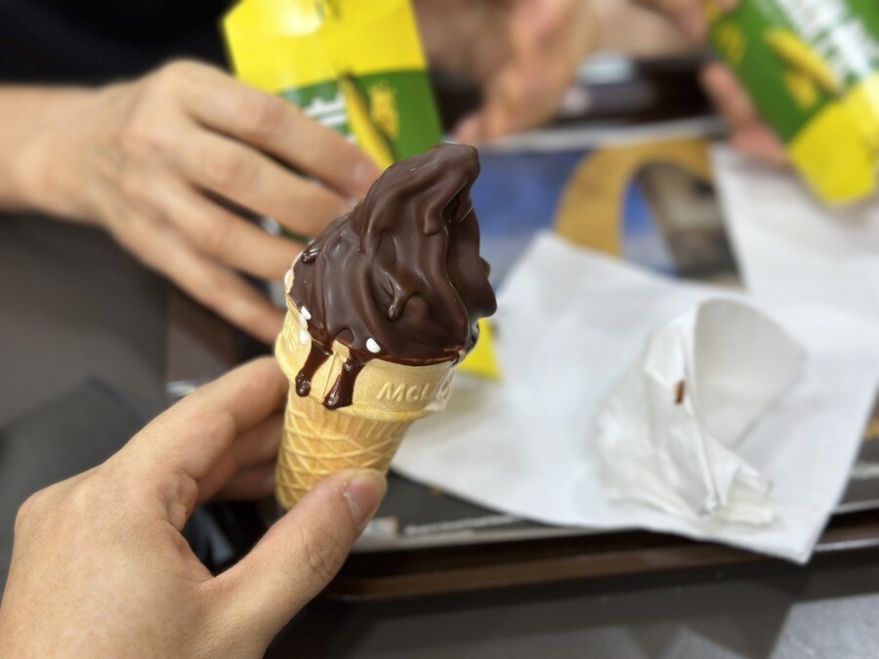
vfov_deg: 30.3
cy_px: 330
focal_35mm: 48
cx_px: 440
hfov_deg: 39.7
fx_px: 1219
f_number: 1.78
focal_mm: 6.86
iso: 64
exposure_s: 1/50
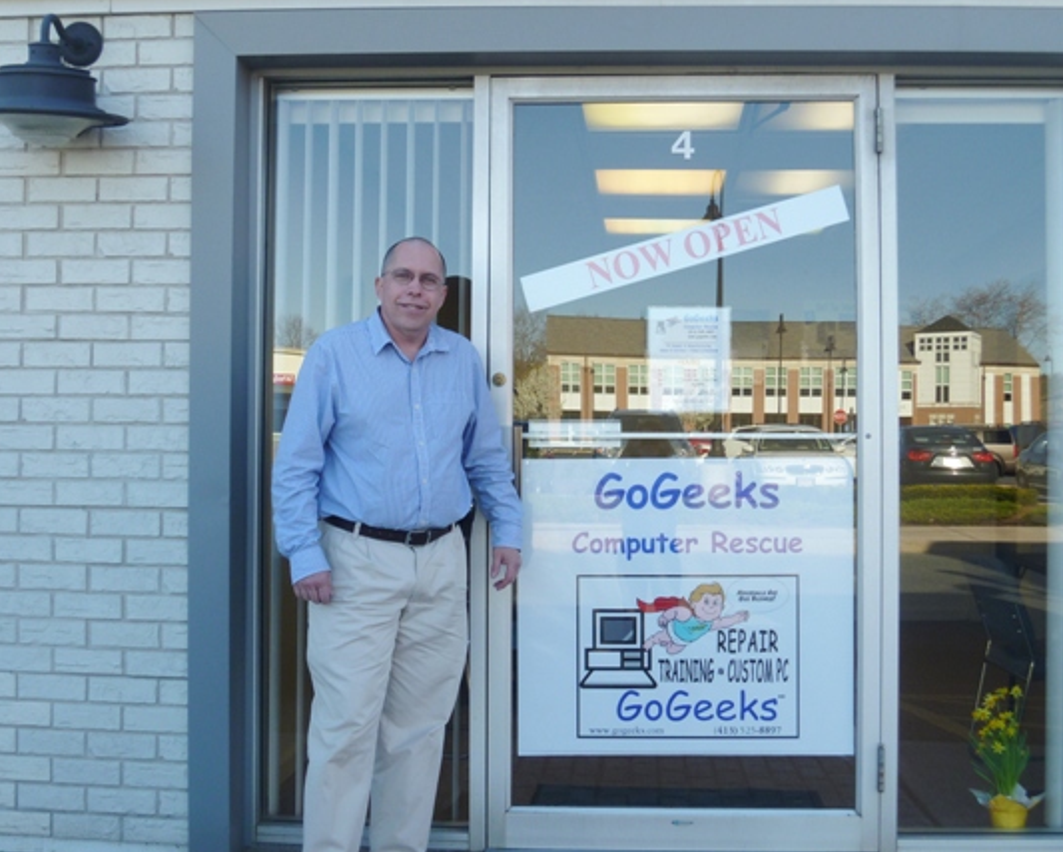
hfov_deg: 44.7
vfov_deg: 36.5
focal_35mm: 41
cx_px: 586
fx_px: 1291
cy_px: 393
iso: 80
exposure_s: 1/160
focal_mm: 6.3
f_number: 3.5
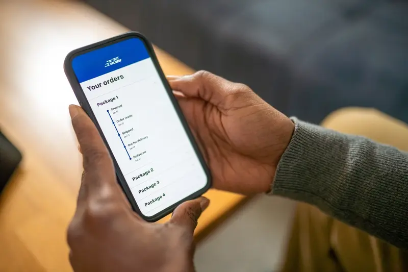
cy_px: 136
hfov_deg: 54.4
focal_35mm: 35
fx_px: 397
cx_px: 204
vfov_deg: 37.8
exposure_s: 1/250
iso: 250
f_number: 1.4
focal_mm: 35
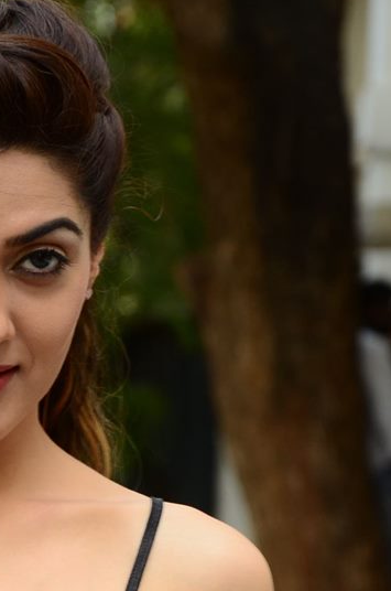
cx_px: -69
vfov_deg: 6.7
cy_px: 611
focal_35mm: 305
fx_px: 4994
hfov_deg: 4.5
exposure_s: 1/125
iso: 320
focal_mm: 85
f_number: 5.6
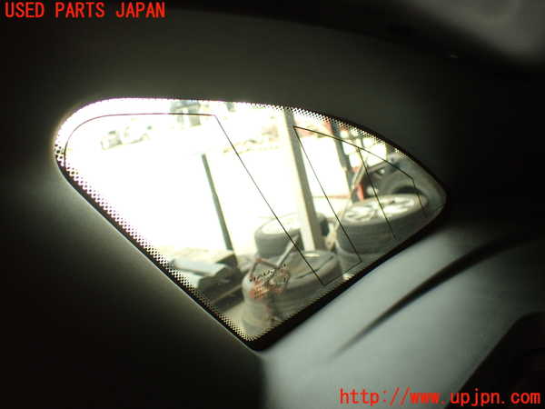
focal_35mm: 32
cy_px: 204
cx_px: 272
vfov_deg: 44.2
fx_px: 504
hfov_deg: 56.8
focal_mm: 5.79
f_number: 2.4
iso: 200
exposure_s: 1/50
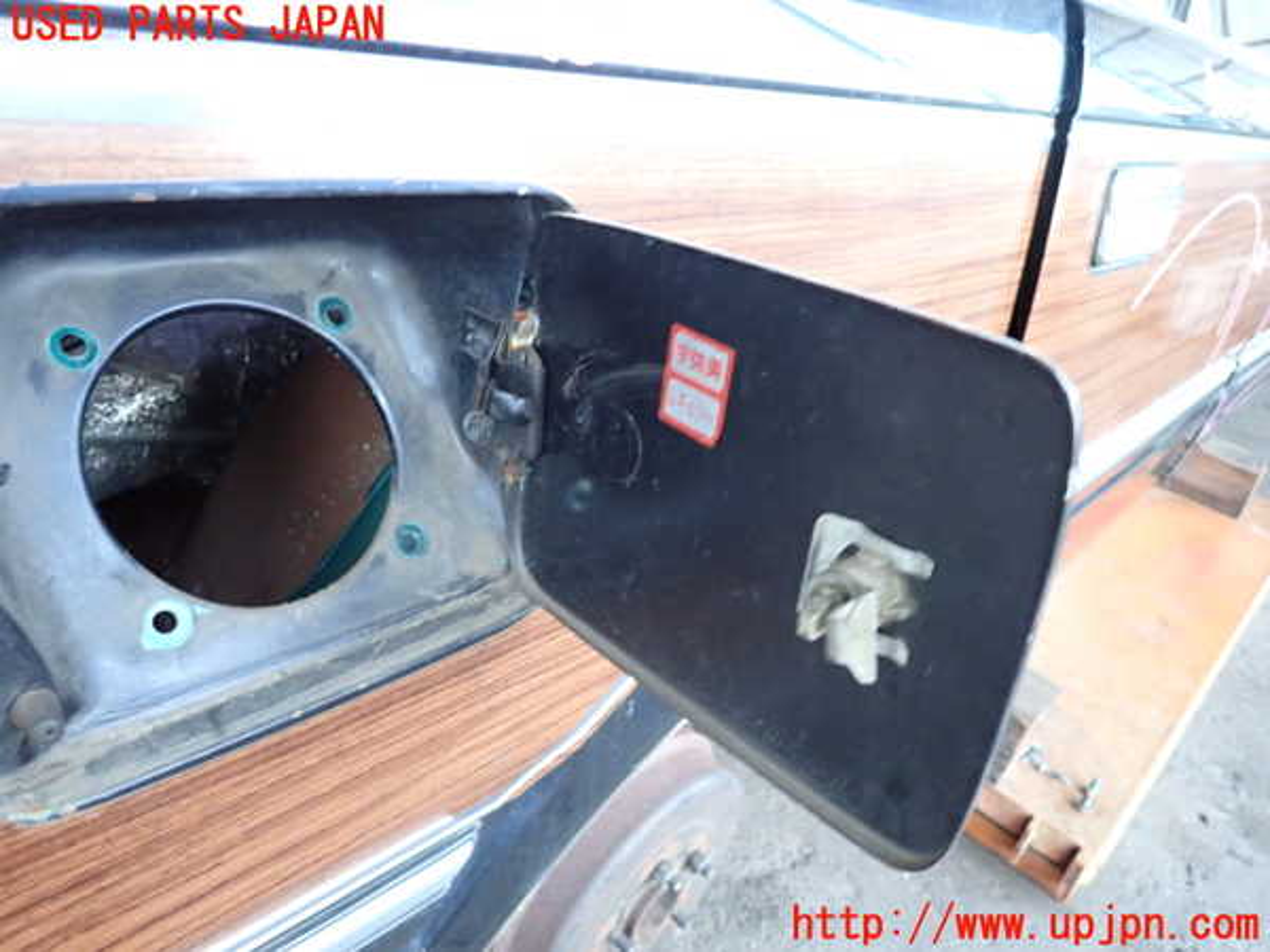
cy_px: 476
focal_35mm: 25
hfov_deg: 69.4
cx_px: 635
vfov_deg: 54.9
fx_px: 917
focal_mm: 4.5
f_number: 5.6
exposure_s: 1/10
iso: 800
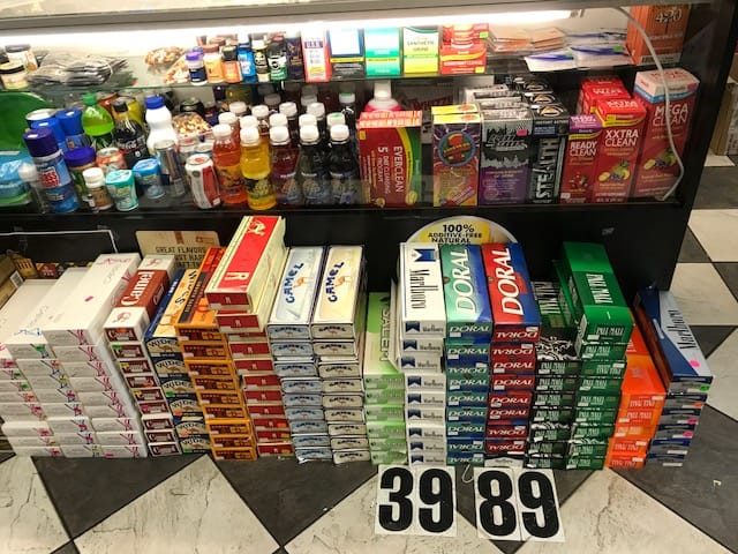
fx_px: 597
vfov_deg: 49.7
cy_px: 277
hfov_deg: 63.4
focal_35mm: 28
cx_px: 369
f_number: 1.8
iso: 32
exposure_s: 1/30
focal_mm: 3.99
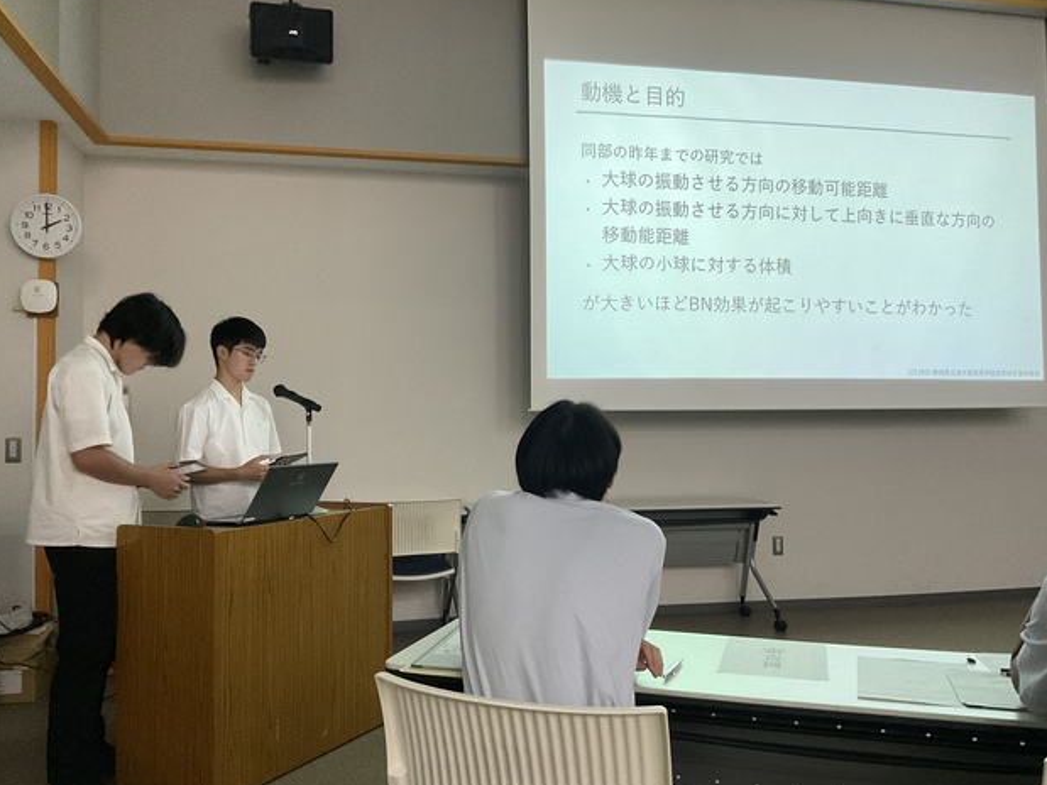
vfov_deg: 46.8
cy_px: 391
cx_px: 533
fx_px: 907
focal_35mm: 30
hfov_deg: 60.0
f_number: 1.8
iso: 160
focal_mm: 3
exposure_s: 1/60
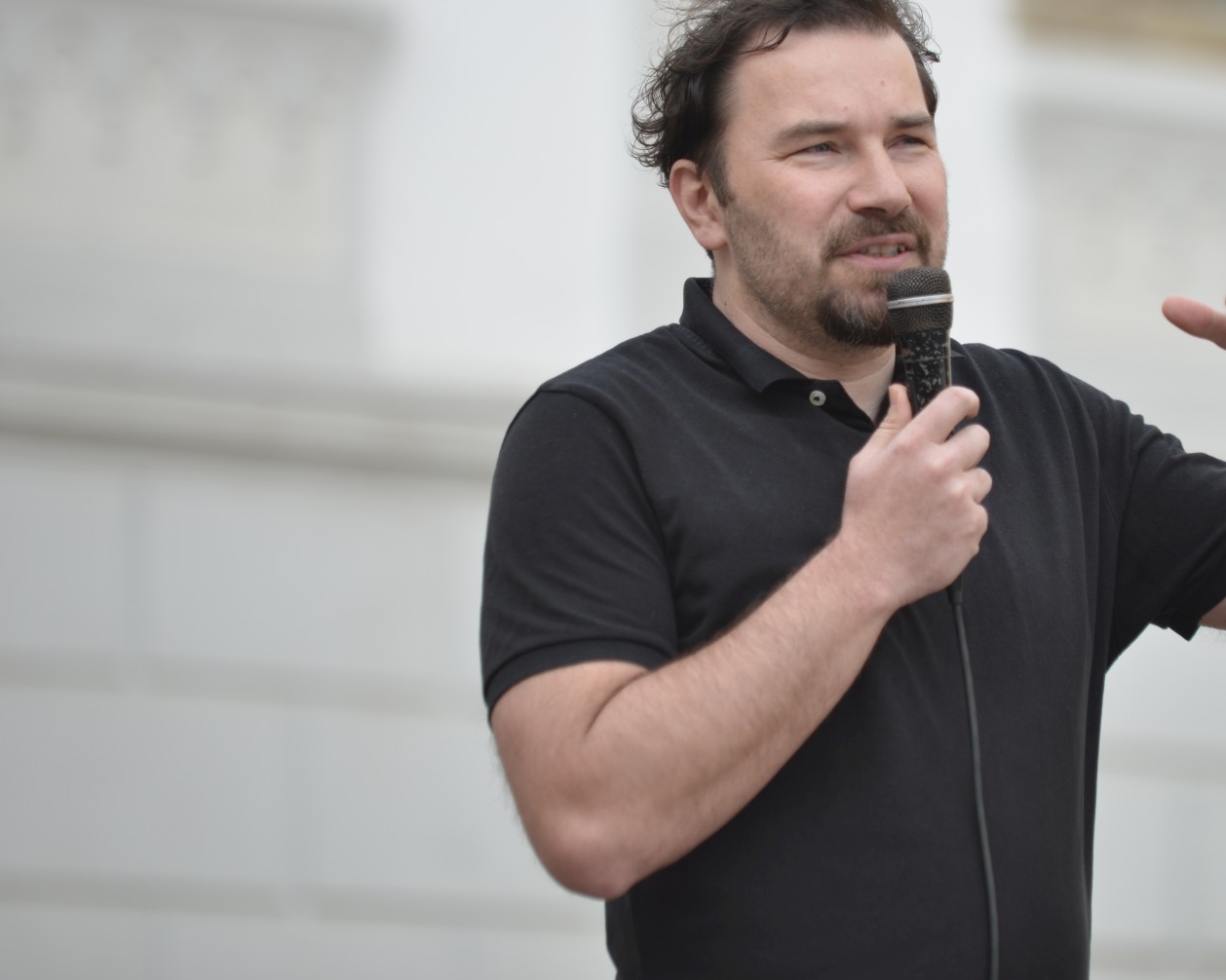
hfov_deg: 9.0
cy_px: 350
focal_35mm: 214
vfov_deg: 7.2
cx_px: 846
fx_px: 7764
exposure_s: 1/800
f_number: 3.5
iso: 200
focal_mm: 140
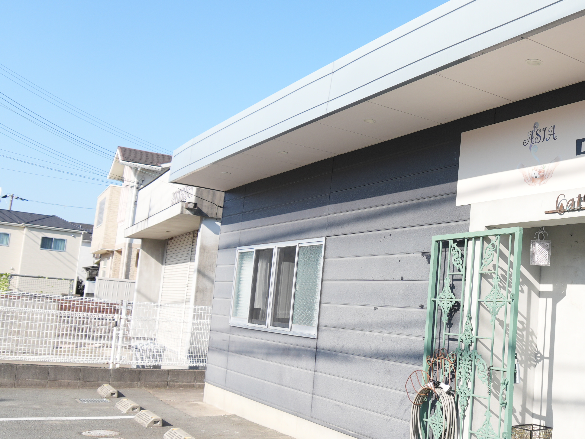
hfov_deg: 37.5
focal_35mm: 46
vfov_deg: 31.5
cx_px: 564
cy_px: 225
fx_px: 777
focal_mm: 16
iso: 100
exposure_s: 1/320
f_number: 5.6
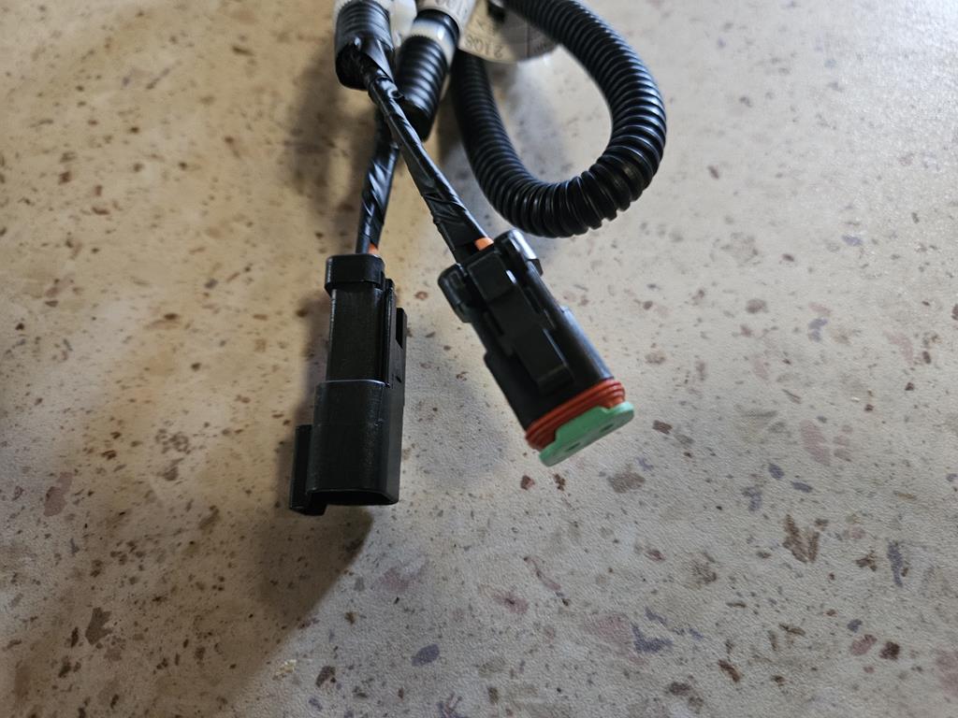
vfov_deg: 58.9
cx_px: 479
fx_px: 637
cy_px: 359
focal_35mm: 23
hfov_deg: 73.9
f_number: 1.8
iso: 800
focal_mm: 5.4
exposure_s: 1/25
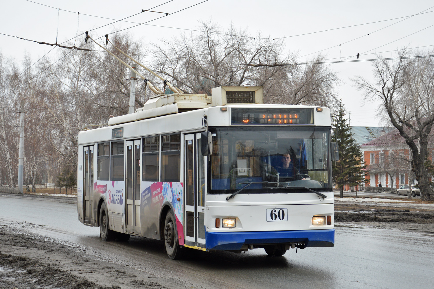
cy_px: 144
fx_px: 904
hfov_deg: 27.0
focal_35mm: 75
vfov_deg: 18.2
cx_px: 217
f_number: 5.6
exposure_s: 1/320
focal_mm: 50
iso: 200
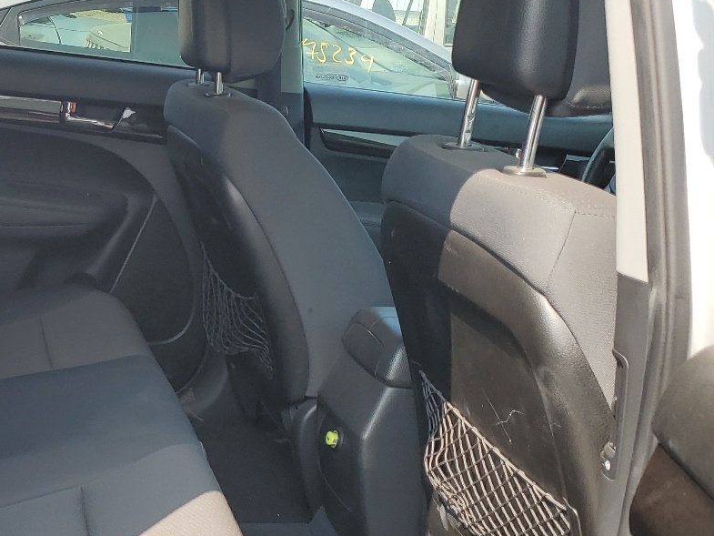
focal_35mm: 53
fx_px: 1093
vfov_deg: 27.5
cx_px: 103
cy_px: 330
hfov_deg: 34.6
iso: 50
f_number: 1.5
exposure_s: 1/556
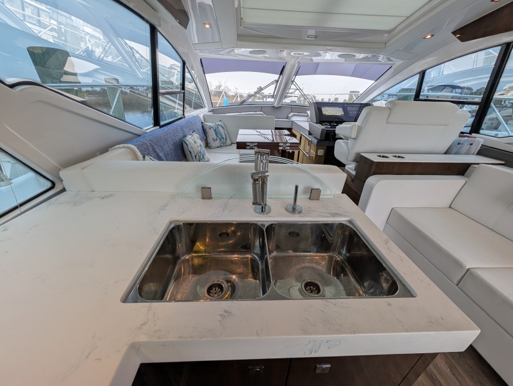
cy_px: 193
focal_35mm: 12
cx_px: 256
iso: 49
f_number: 1.7
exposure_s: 1/480
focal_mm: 2.02
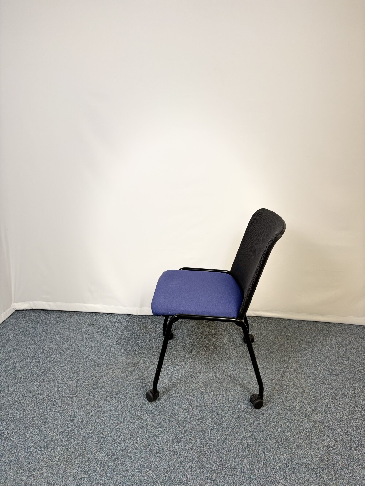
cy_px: 243
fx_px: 366
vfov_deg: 67.3
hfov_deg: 53.1
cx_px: 182
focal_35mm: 26
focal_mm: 5.96
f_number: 1.6
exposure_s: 1/122
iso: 100
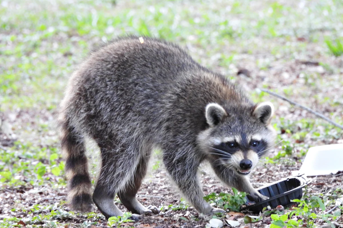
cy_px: 120
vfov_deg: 1.3
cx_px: 172
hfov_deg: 2.0
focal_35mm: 1042
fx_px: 9928
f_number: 5.6
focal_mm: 178
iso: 800
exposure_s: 1/30
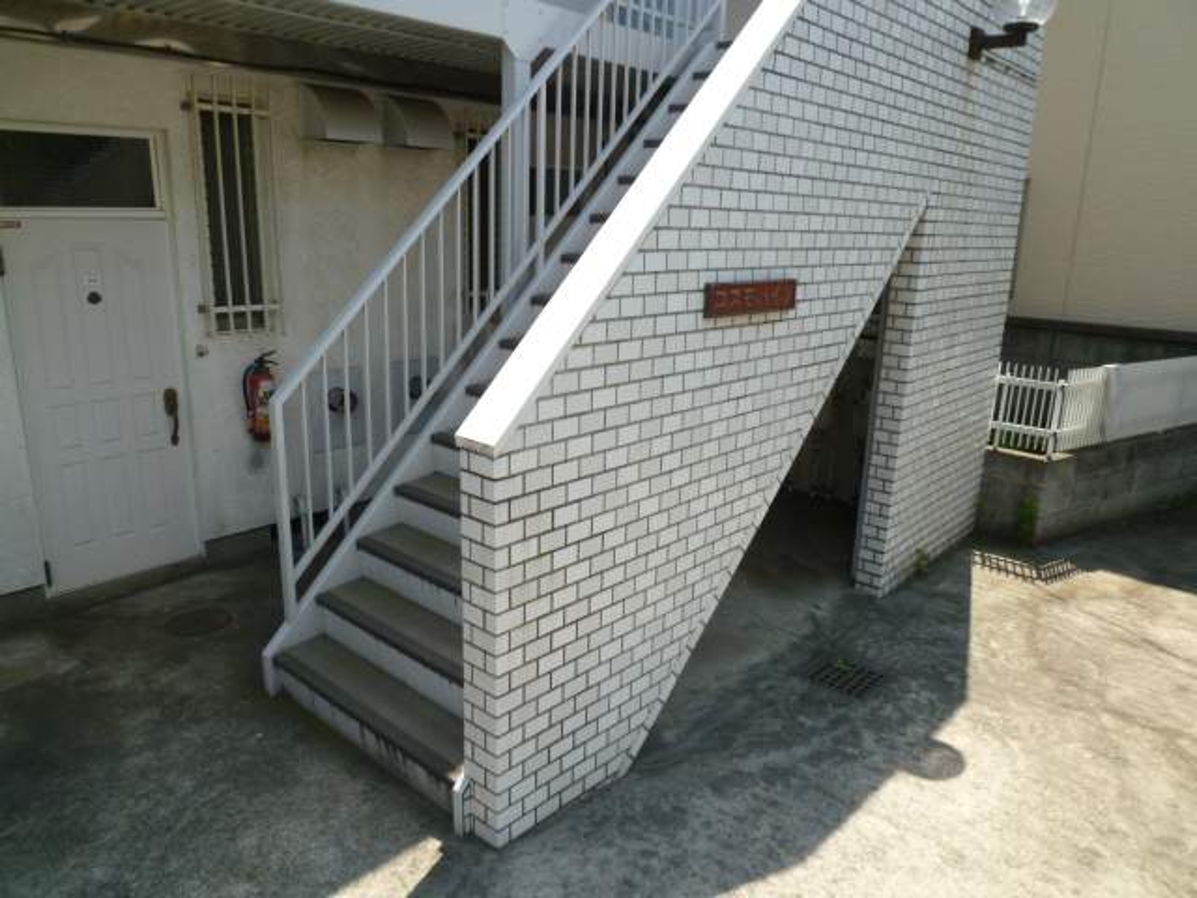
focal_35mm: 24
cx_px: 598
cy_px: 449
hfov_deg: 71.6
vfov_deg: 56.8
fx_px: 830
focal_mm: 4.3
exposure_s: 1/250
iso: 80
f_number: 4
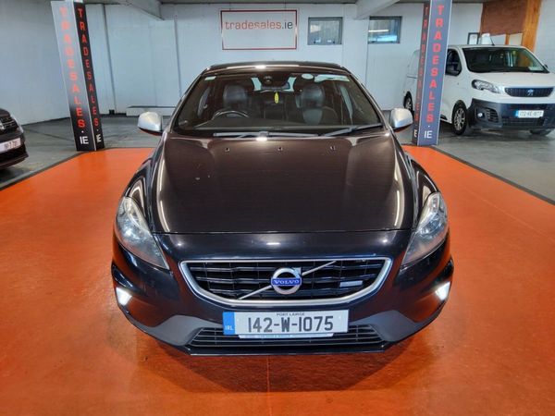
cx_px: 278
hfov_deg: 67.3
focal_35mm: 26
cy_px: 208
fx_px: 417
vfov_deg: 53.1
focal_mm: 3.08
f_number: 2
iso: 200
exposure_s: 1/50
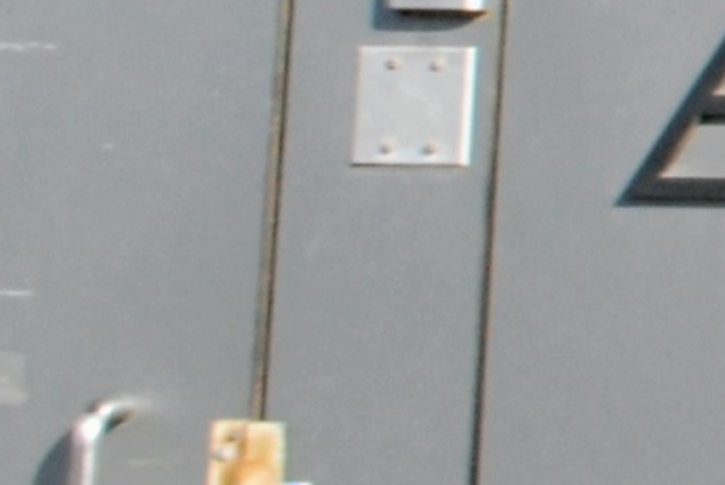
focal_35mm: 205
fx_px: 4132
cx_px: 2417
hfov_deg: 8.1
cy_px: -435
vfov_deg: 6.5
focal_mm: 18
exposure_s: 1/40
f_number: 22
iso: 400
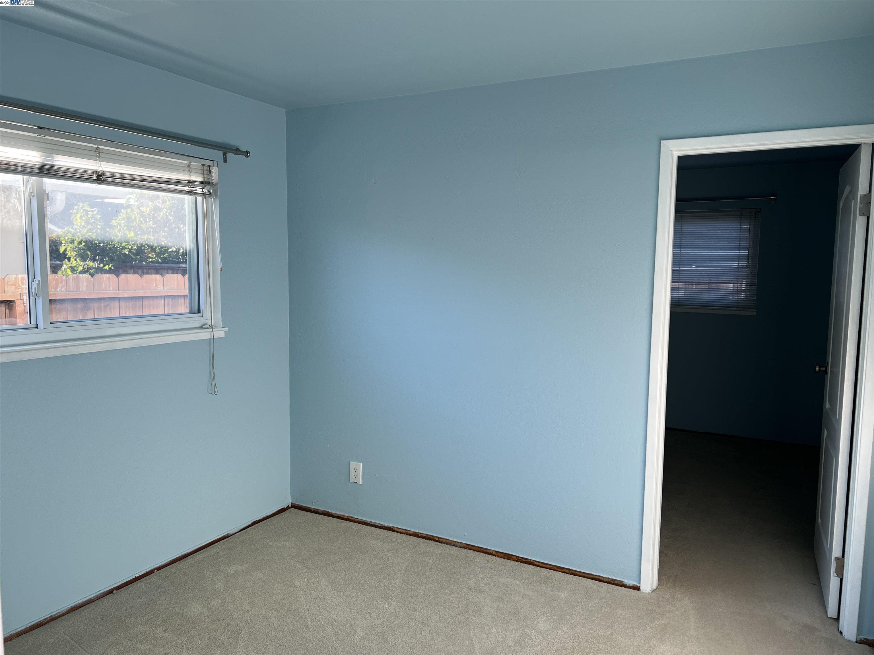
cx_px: 437
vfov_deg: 53.1
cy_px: 328
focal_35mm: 26
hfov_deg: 67.3
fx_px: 656
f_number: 1.5
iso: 32
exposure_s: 1/144
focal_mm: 5.7
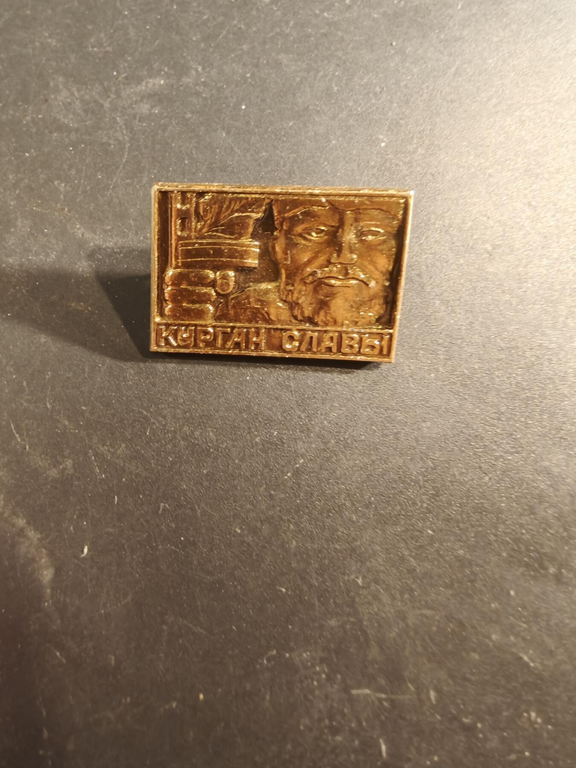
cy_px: 384
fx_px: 510
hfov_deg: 58.9
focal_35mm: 23
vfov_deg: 73.9
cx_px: 288
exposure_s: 1/40.9
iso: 1000
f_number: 2
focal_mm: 2.32
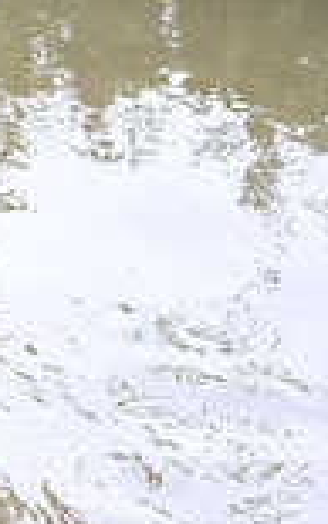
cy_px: 152
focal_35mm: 207
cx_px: -418
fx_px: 2958
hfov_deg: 6.1
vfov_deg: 10.1
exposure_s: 1/250
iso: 1400
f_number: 3.2
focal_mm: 70
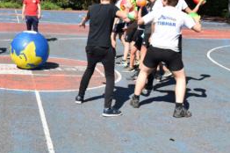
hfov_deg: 30.7
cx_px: 31
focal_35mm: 63
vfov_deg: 21.3
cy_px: 30
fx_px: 402
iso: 100
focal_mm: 22
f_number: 8
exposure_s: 1/250
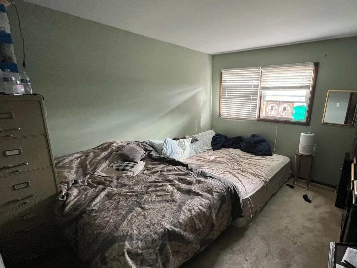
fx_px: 175
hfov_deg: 89.8
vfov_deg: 74.7
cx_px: 215
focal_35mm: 17
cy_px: 142
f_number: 1.8
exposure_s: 1/60
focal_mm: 1.57
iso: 400
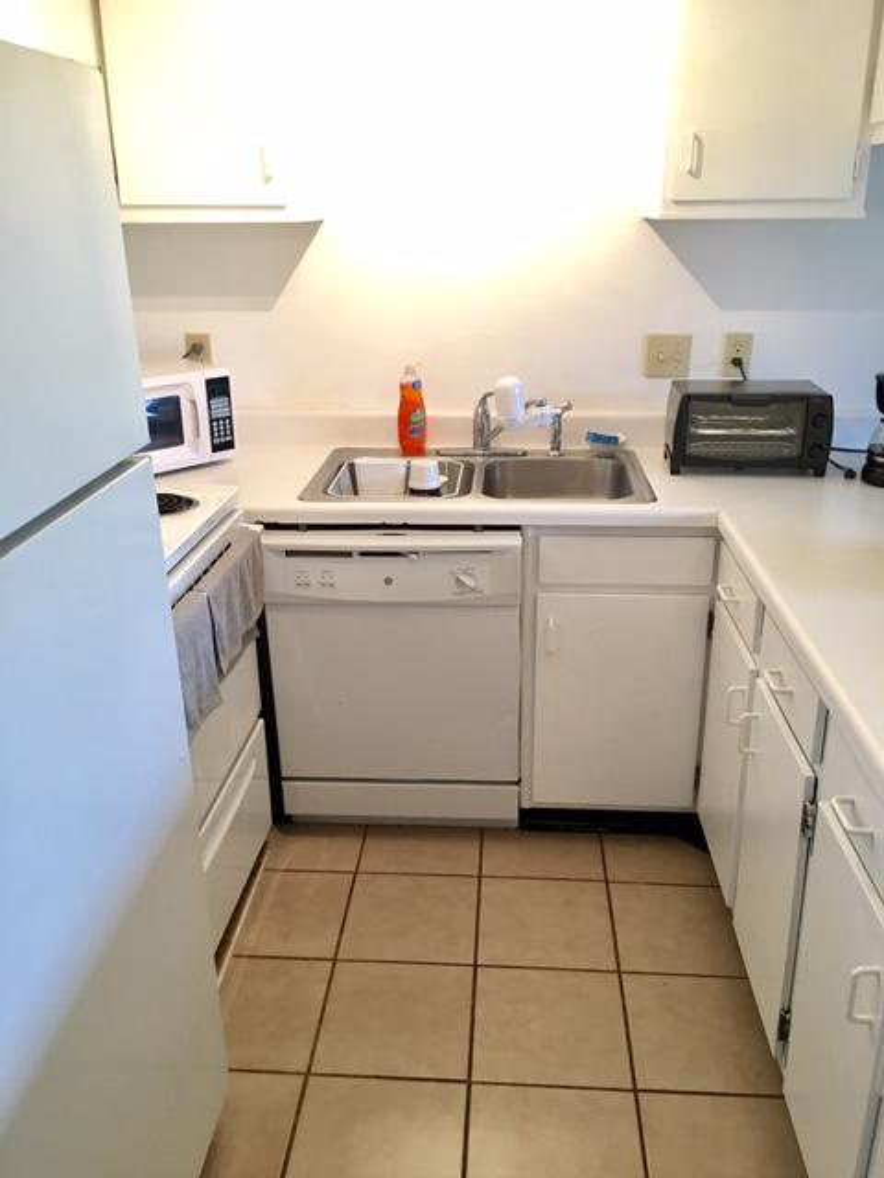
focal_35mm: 29
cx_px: 442
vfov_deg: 61.7
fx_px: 987
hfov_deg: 48.2
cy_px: 589
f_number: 2.2
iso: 80
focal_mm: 4.15
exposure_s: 1/15
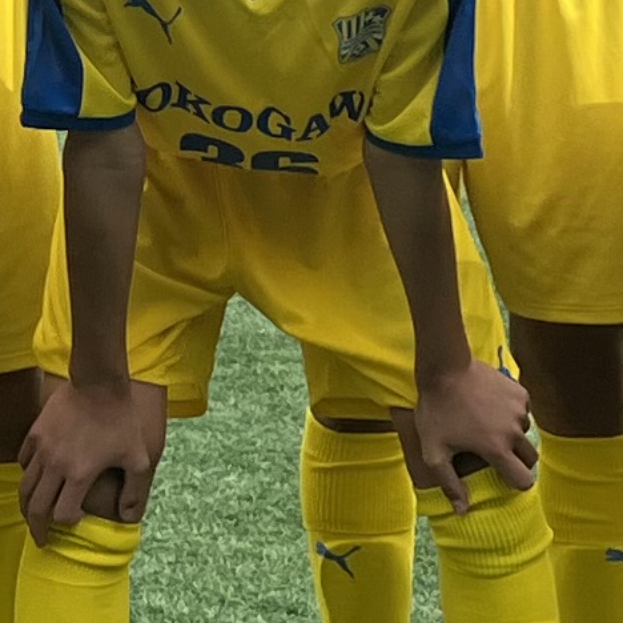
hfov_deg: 8.7
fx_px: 4032
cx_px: -150
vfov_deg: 8.7
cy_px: -140
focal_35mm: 198
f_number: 1.5
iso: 50
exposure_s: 1/3077
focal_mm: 5.7
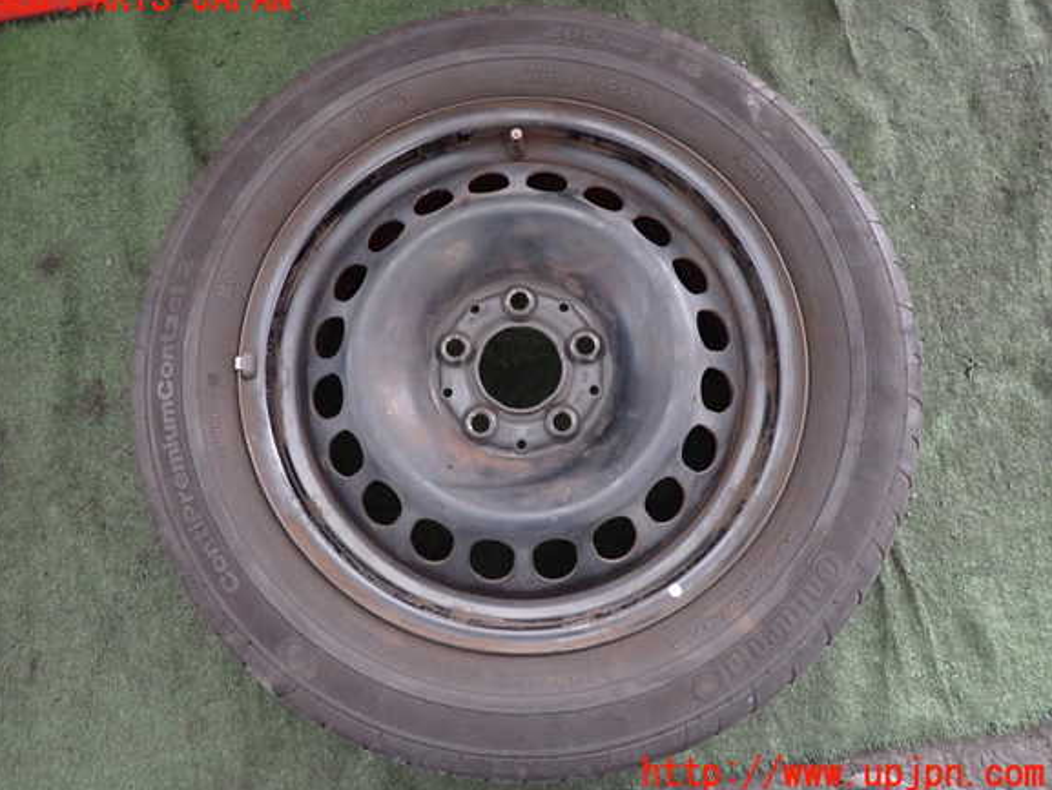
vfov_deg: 53.1
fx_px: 790
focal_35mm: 26
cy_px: 387
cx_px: 507
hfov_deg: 67.3
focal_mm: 4.5
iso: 800
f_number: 2
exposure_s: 1/30
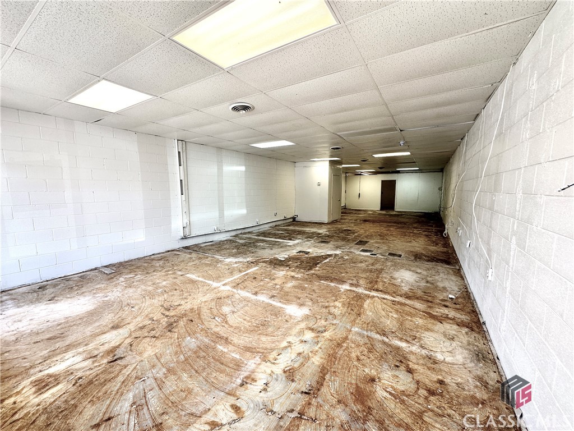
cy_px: 216
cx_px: 287
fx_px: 232
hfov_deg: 102.1
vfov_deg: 85.7
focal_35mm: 14
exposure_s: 1/99
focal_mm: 2.22
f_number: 2.2
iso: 50
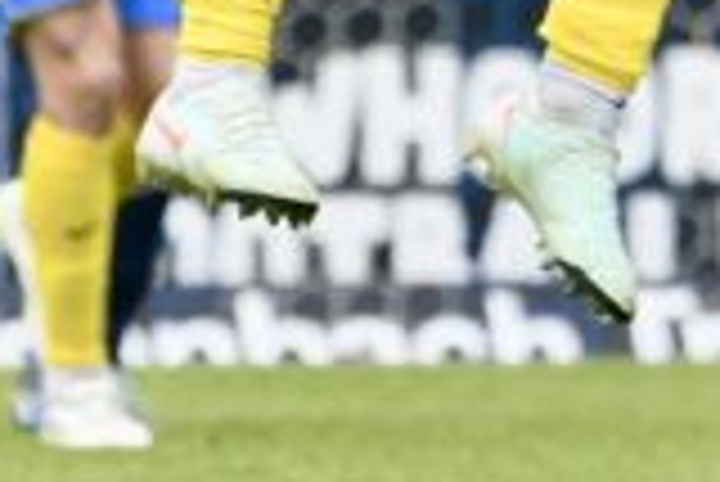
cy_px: -836
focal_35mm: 2114
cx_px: 1449
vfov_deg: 0.7
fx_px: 42317
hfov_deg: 1.0
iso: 1250
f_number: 8
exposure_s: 1/1600
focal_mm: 330
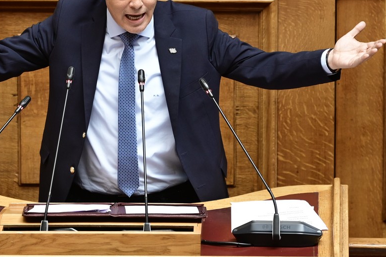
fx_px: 4974
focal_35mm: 464
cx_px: 135
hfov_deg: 4.4
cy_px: 77
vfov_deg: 3.0
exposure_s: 1/320
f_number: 3.2
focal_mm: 200
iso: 500
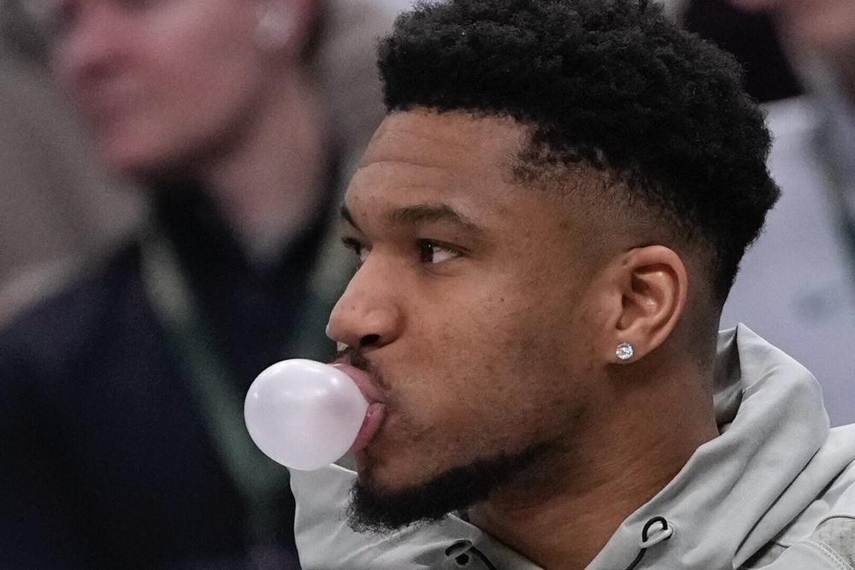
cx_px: 428
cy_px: 285
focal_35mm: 200
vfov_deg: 6.9
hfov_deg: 10.3
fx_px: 4750
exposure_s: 1/2000
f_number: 2.8
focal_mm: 200
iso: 3200
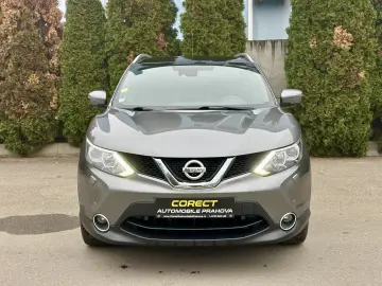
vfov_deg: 30.3
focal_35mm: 48
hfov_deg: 39.7
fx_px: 530
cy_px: 143
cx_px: 191
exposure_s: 1/349
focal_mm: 6.86
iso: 64
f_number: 1.78
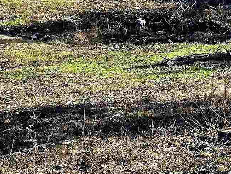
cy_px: -95
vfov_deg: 12.7
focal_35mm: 110
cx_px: 142
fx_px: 734
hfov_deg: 17.9
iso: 12
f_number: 1.7
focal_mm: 6.3
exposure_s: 1/455
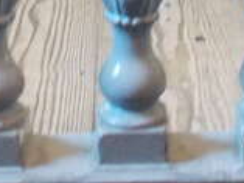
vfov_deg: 11.7
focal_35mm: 117
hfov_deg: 16.8
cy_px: -144
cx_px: 152
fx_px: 825
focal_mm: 4
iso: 400
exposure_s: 1/5
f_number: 3.1
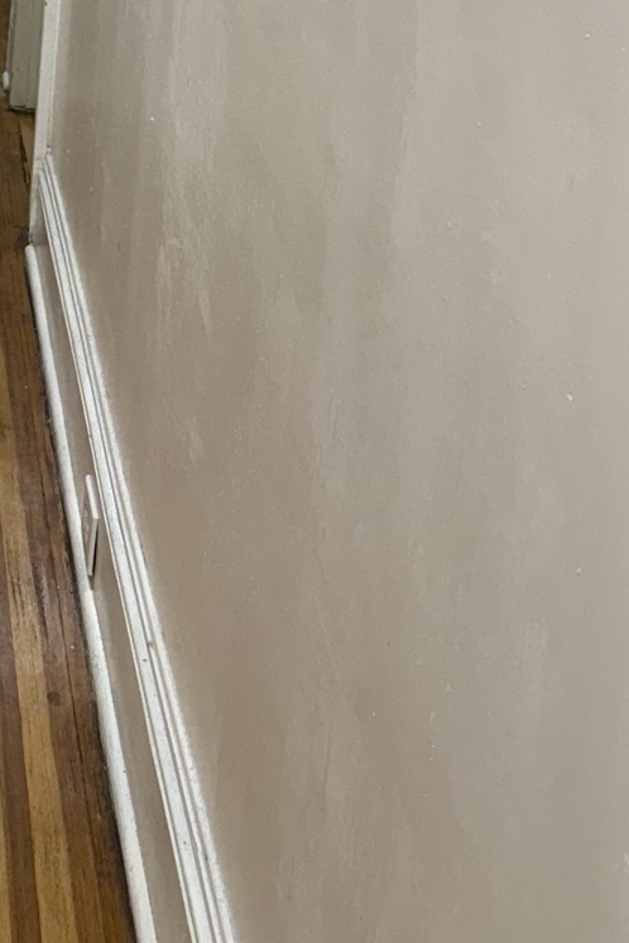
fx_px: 2018
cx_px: -272
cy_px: -23
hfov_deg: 16.4
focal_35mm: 77
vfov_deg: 24.9
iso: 125
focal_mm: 6.76
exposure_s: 1/120
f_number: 1.78
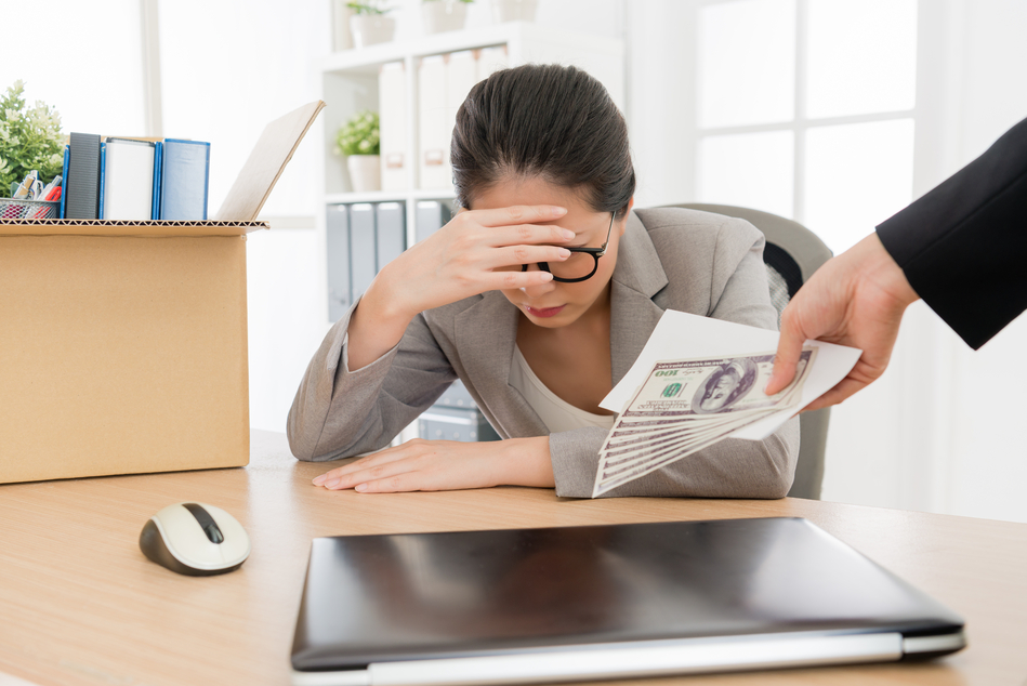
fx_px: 1142
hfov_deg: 48.4
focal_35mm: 40
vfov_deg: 33.4
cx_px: 506
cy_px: 349
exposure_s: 1/100
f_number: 4.5
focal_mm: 38
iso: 125
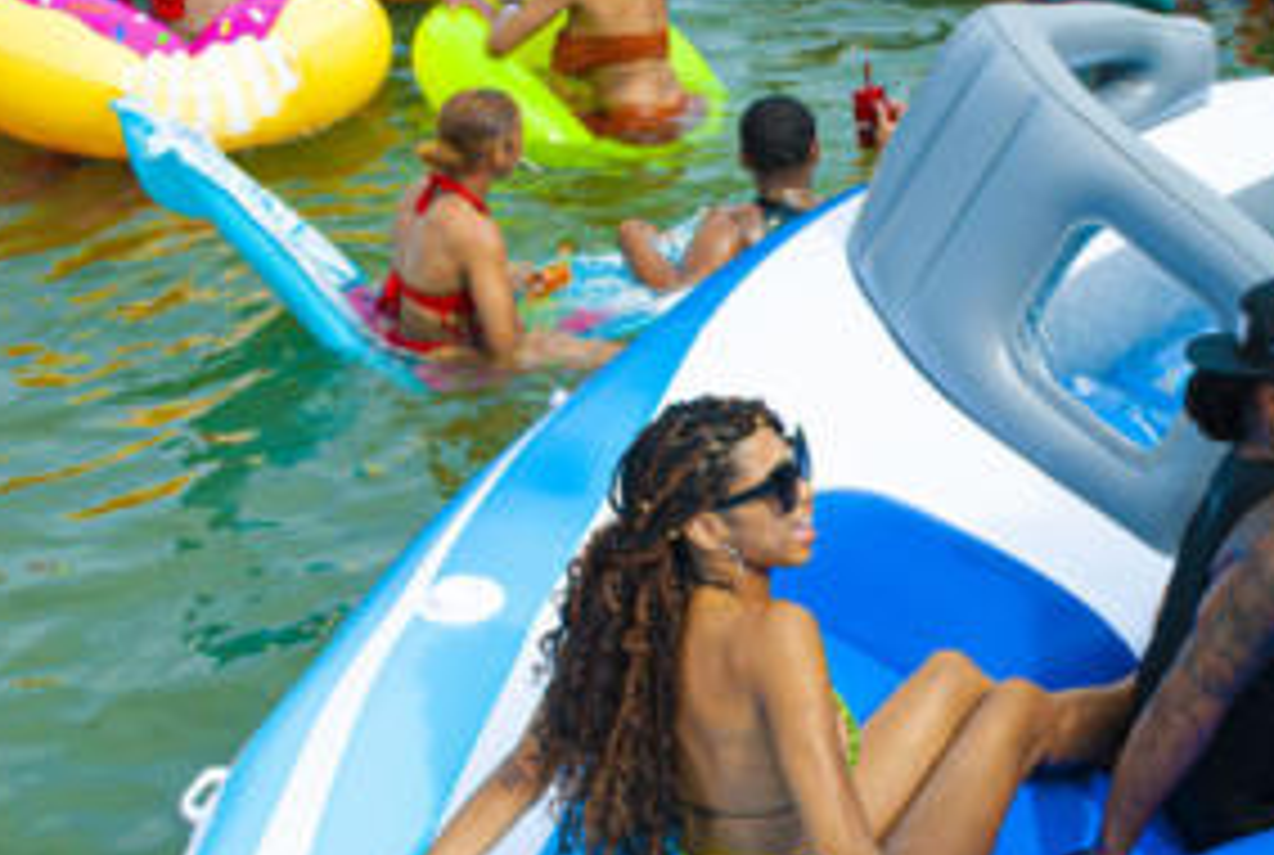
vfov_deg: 15.3
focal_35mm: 90
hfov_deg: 22.3
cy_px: 403
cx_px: 990
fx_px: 3192
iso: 100
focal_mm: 34
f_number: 9
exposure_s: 1/320
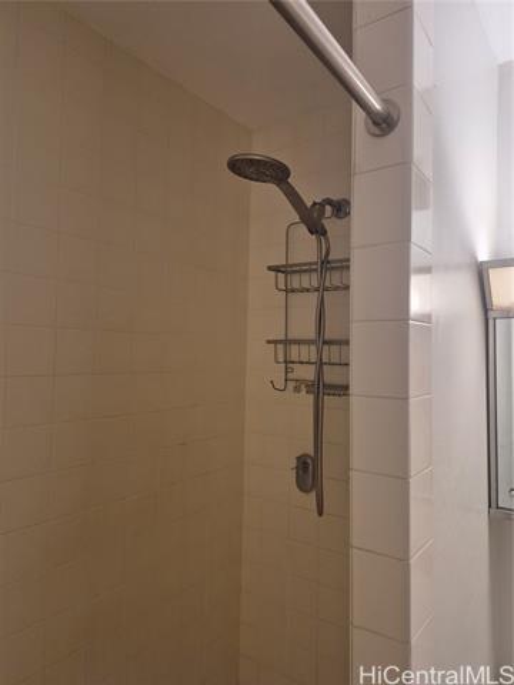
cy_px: 342
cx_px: 257
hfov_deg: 58.9
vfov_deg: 73.9
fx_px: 455
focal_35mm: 23
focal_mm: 5.4
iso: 400
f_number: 1.8
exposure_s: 1/120
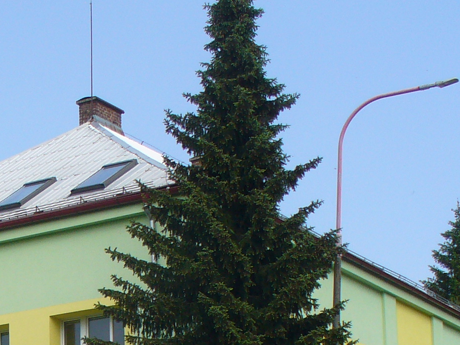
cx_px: -13
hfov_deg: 17.0
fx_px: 1502
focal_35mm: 113
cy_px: 464
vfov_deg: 12.6
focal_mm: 6.1
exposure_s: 1/320
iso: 80
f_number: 5.6
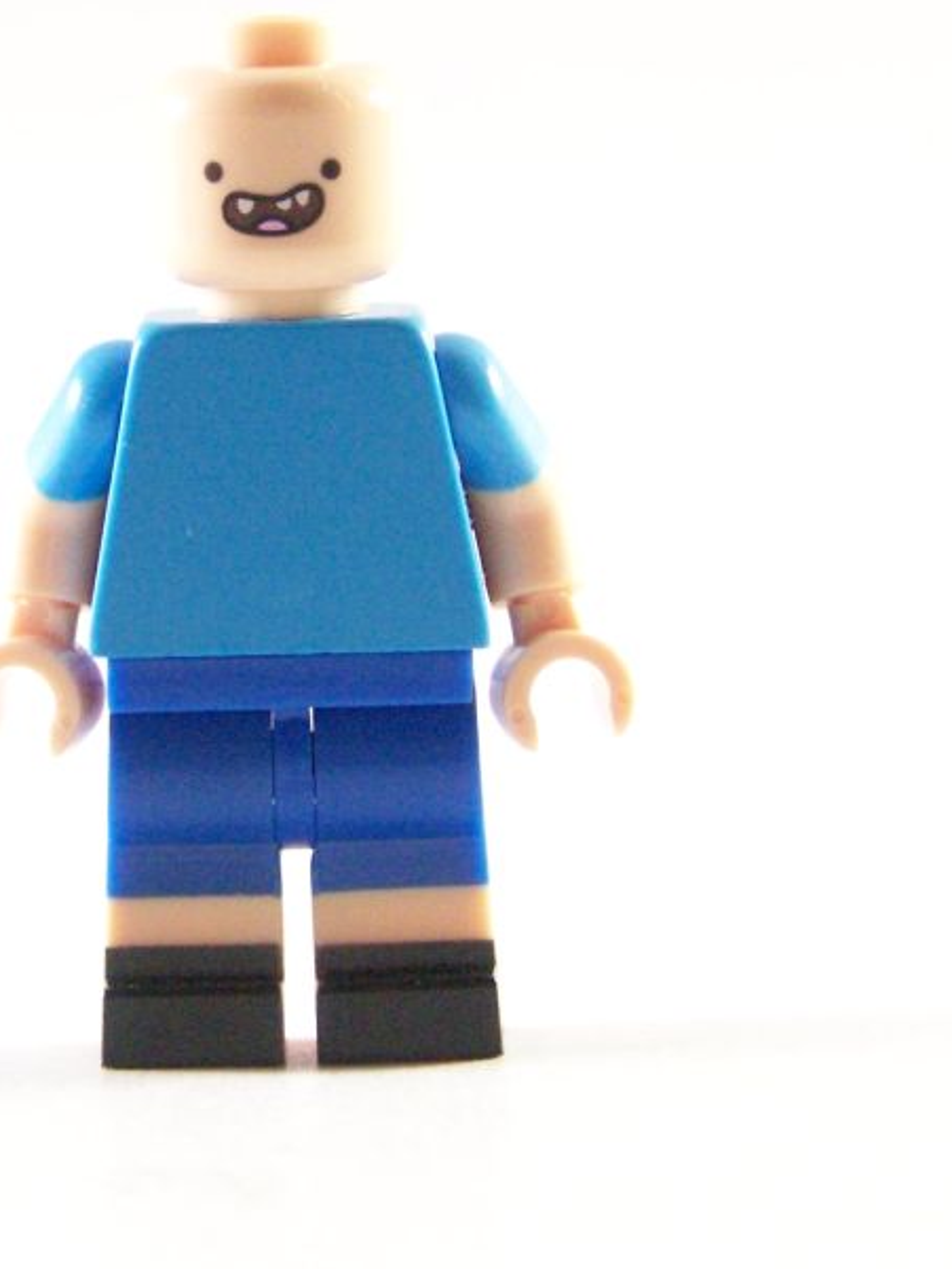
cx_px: 302
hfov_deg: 8.3
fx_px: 6561
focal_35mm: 179
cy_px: 467
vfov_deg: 11.0
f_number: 3.2
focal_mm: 17.5
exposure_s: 1/45
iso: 400
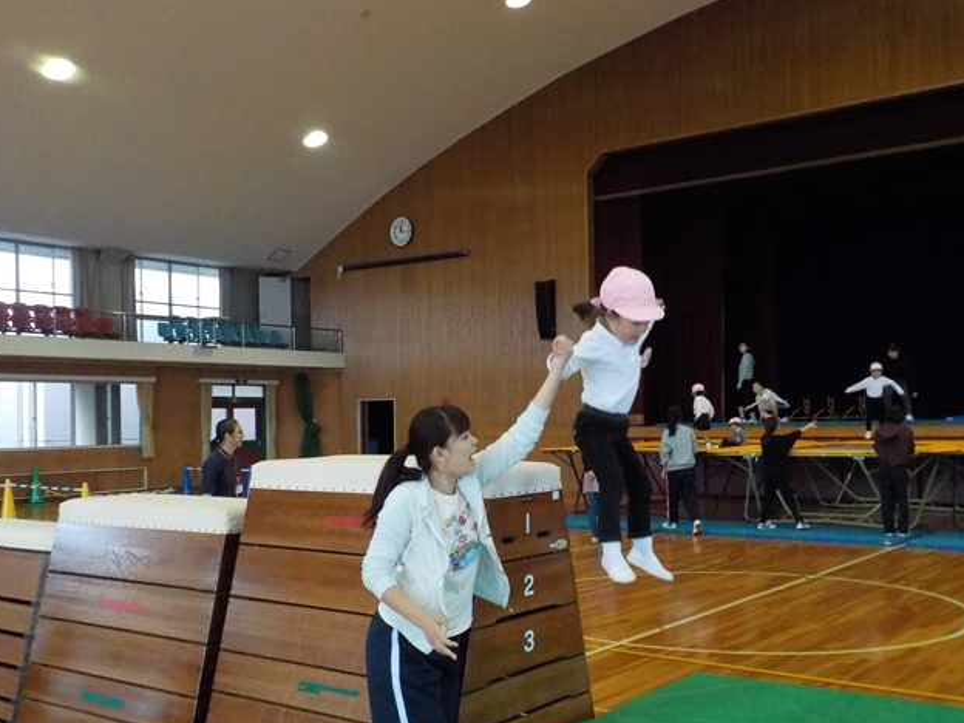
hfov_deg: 51.3
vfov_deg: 39.6
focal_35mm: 36
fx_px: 1003
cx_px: 494
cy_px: 406
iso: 720
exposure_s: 1/250
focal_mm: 4.1
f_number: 3.3
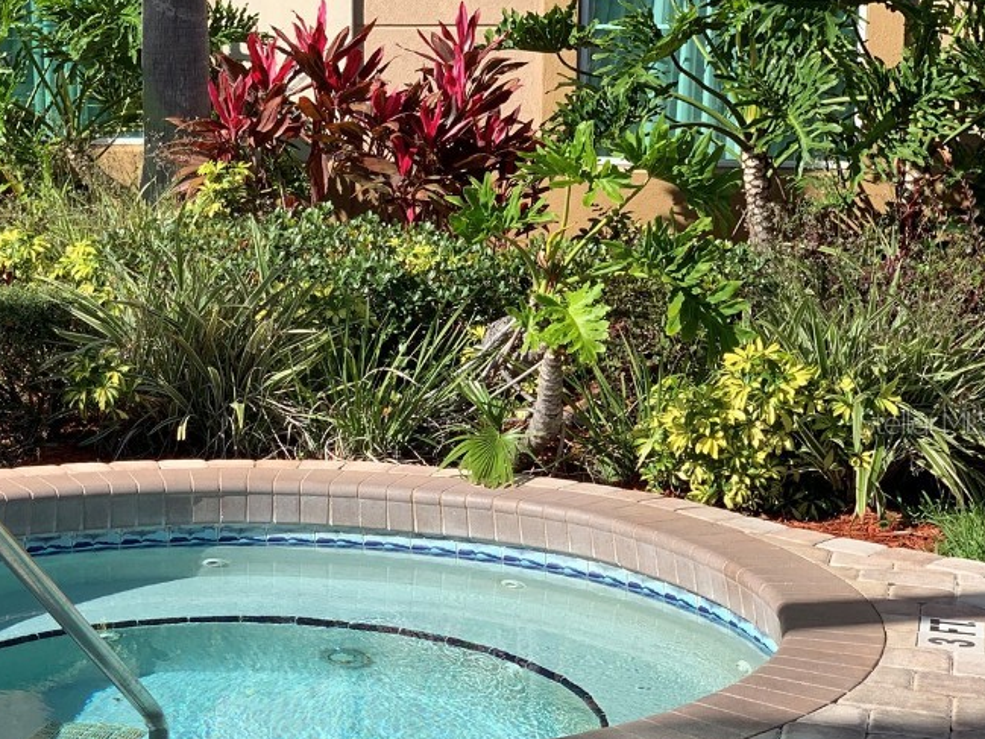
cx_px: 225
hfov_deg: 23.5
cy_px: 422
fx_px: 2334
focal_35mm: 82
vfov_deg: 18.0
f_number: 2.4
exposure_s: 1/799
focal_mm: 6
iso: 16
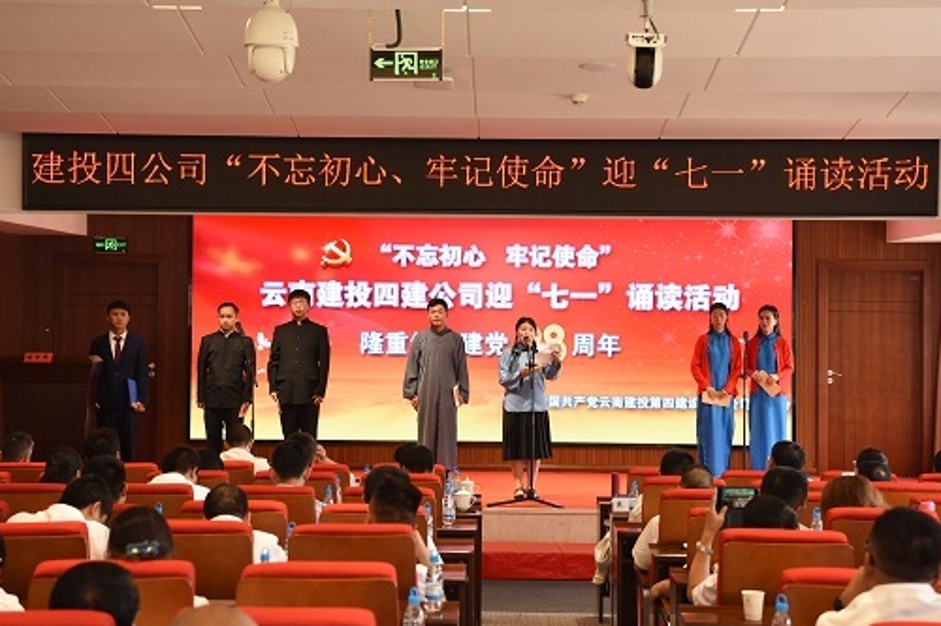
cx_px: 455
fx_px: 1934
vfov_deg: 18.4
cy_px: 289
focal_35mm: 74
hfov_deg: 27.4
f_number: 5
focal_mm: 65
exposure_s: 1/100
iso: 1600
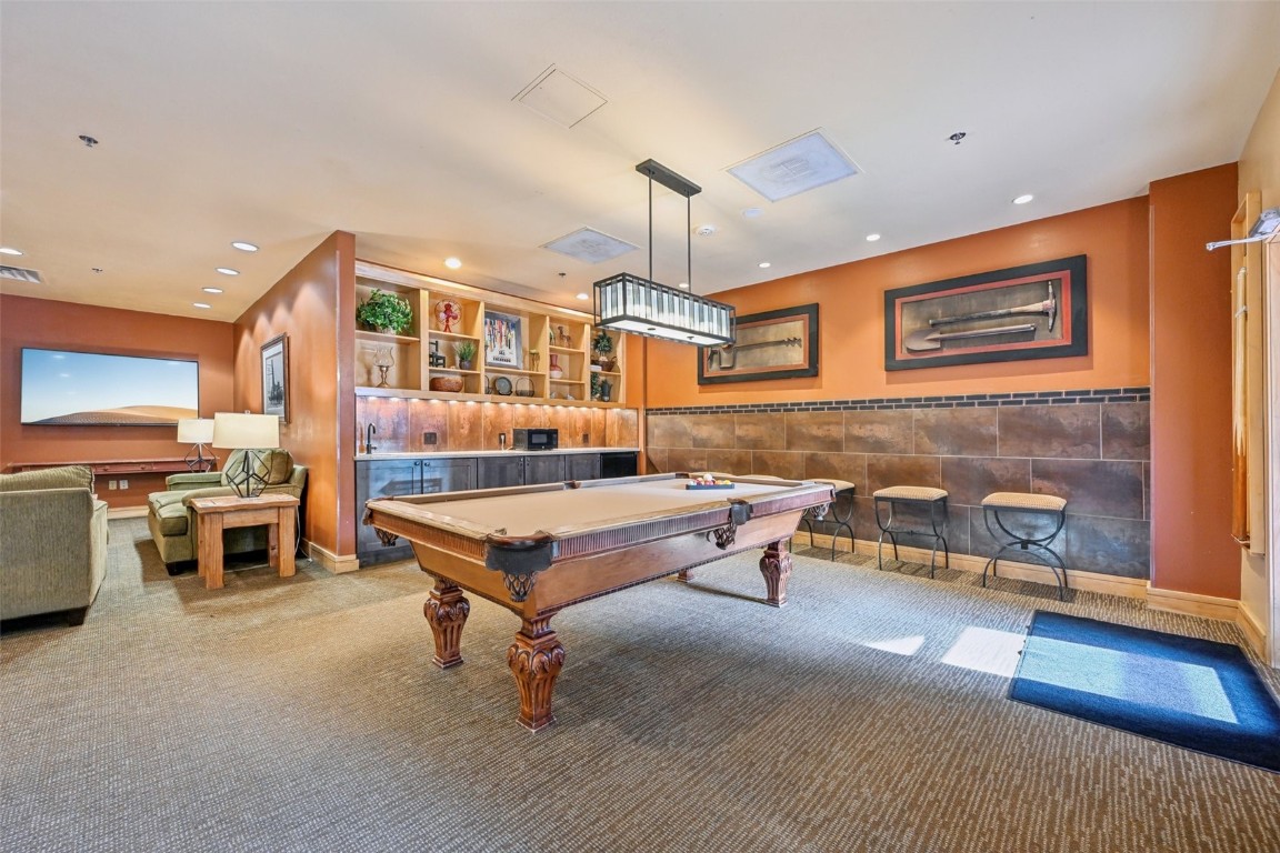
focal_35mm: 14
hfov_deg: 104.3
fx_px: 498
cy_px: 426
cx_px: 640
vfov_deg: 81.2
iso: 400
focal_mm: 14
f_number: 8
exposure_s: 1/5
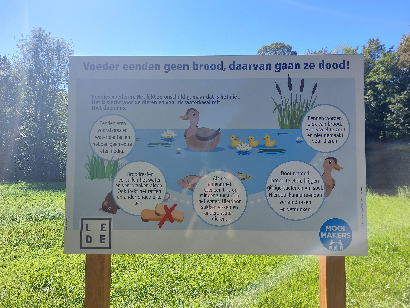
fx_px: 284
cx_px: 205
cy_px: 154
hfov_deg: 71.6
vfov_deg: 56.8
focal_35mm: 24
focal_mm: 5.23
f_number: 1.8
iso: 25
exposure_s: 1/510
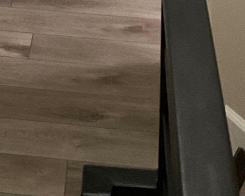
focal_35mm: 138
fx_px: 1001
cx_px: -48
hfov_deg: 13.6
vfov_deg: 10.1
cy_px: -233
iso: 250
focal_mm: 3
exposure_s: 1/40
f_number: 1.8
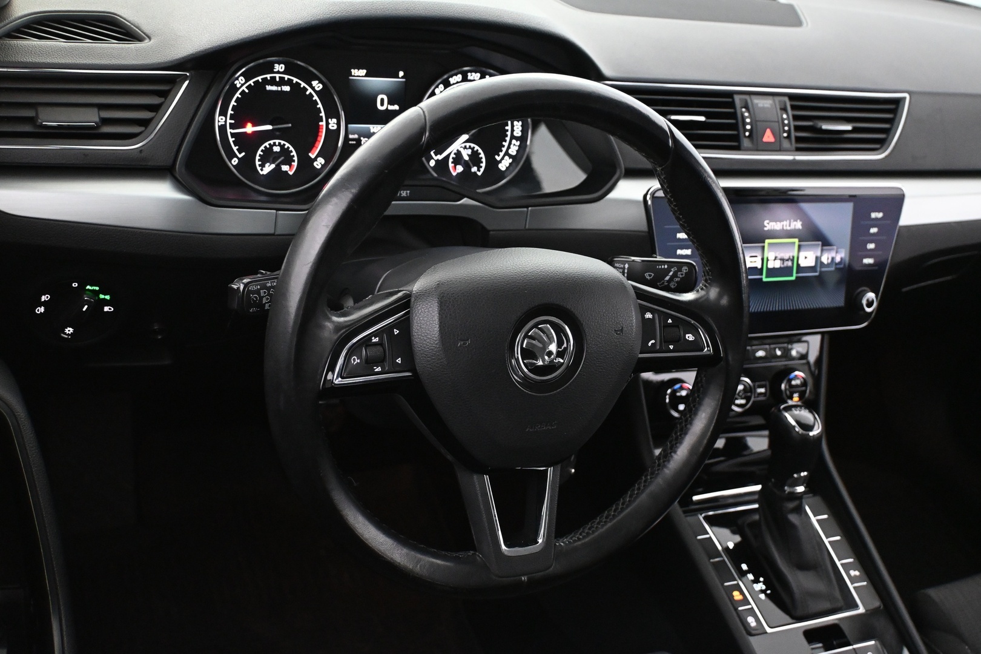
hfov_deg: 47.2
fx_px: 1124
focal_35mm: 41
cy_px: 327
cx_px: 490
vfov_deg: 32.4
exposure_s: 1/40
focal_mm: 27.5
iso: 5000
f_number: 4.5
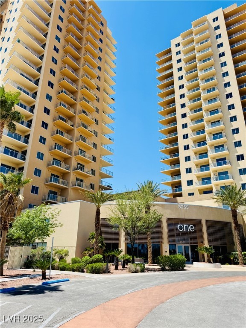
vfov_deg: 71.6
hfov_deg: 56.8
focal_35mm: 24
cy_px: 164
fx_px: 227
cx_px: 123
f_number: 1.78
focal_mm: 6.76
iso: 80
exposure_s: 1/3759
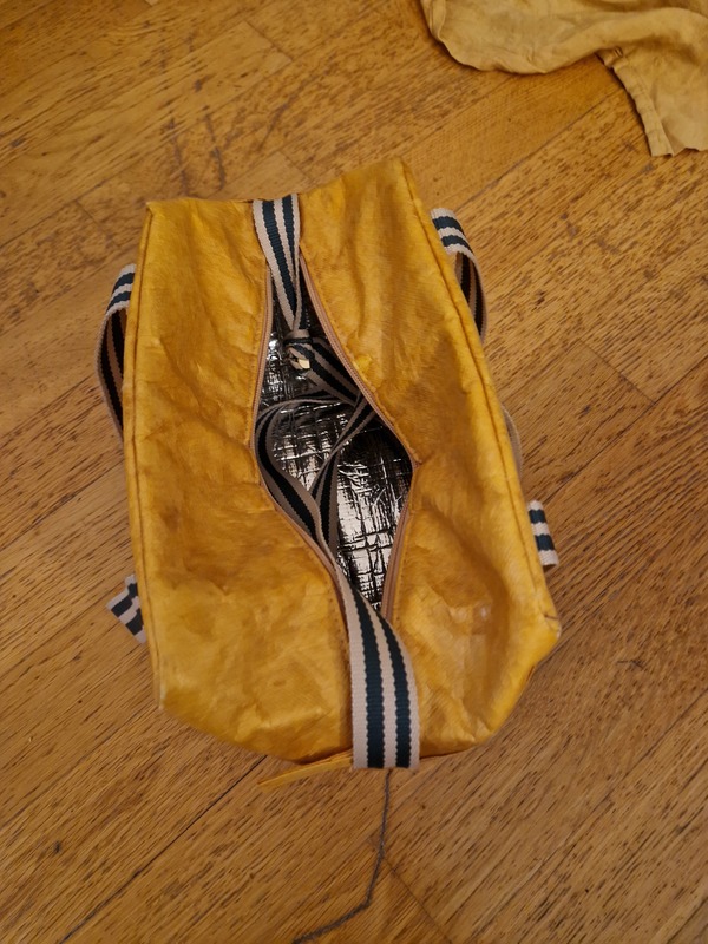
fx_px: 627
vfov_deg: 73.9
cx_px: 354
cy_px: 472
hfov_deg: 58.9
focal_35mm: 23
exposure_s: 1/25
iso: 640
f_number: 1.8
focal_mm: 5.4
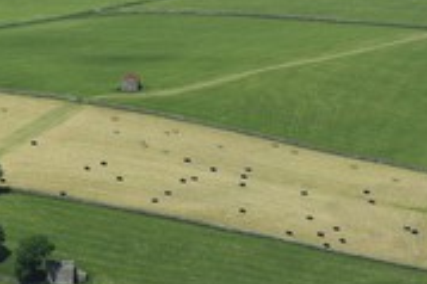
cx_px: -41
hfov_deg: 4.6
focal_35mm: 446
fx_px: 5285
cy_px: 253
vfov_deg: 3.1
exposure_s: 1/800
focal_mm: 190
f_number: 11
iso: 400
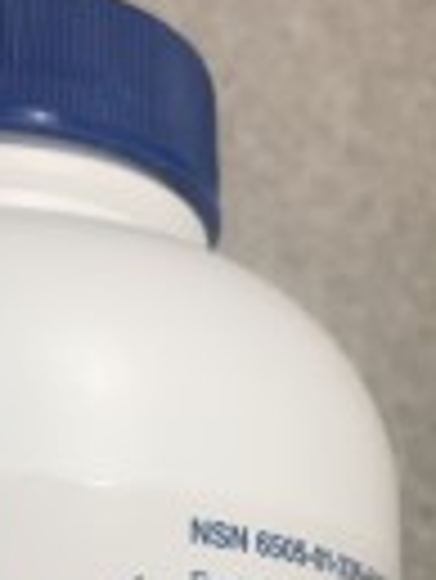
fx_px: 1811
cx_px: -31
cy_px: 778
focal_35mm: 108
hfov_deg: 13.5
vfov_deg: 17.0
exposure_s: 1/40
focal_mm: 4.15
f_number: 2.2
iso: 32
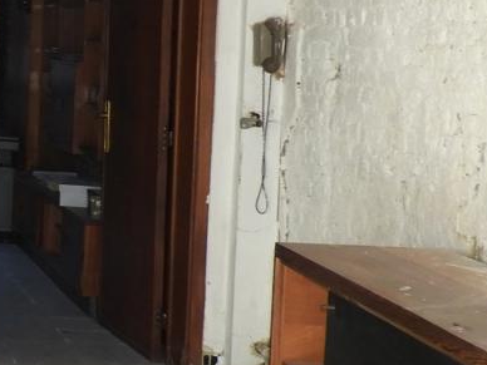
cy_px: 125
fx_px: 1393
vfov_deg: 14.9
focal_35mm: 99
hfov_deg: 16.1
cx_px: -438
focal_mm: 4.3
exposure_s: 1/30
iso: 200
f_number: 3.3
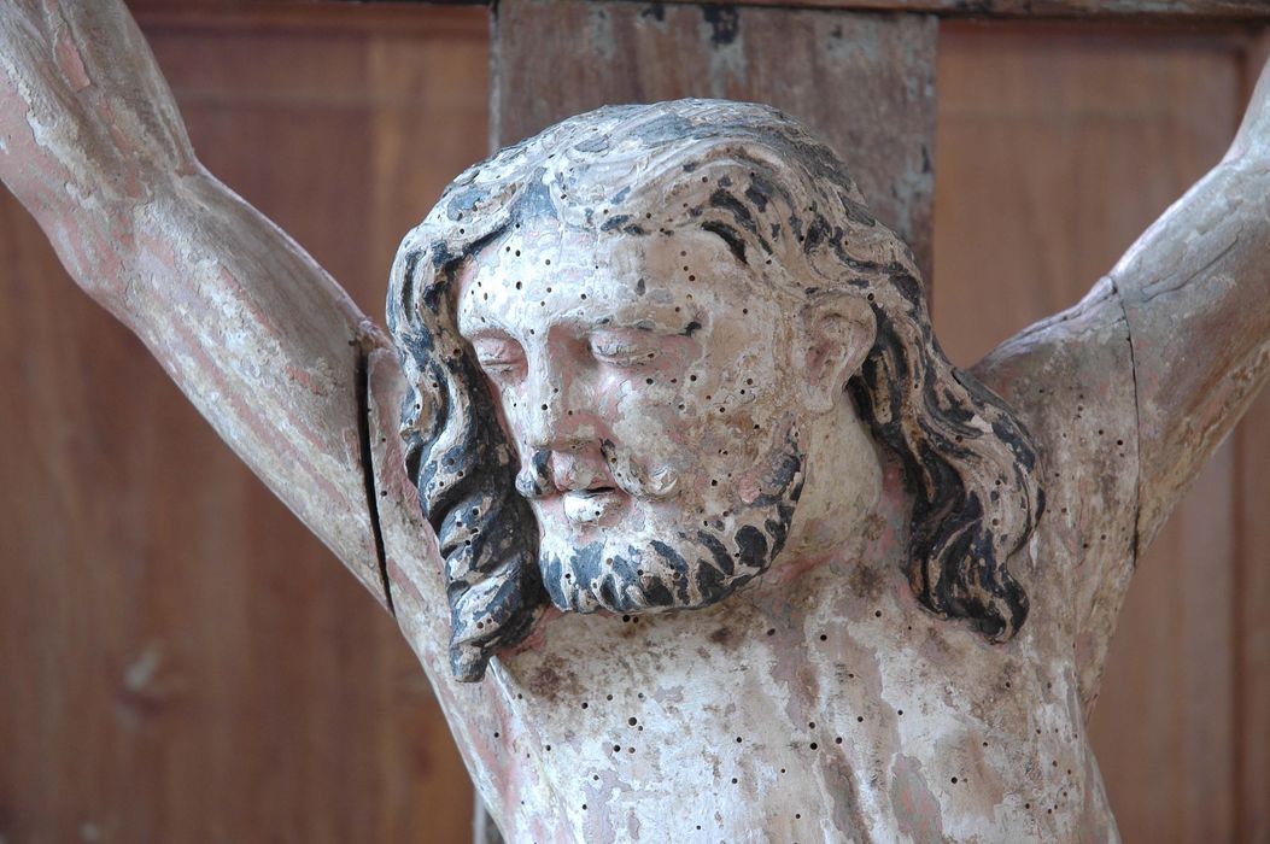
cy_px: 422
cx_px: 635
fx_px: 3436
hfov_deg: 20.9
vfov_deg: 14.0
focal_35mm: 98
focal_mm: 65
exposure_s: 1
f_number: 5.6
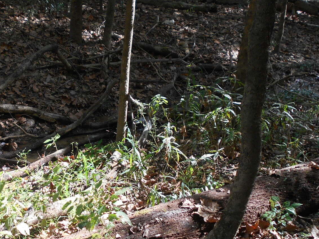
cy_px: 132
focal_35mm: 52
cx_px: 86
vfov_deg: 28.0
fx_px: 479
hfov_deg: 36.1
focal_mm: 4.6
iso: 80
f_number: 3.2
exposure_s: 1/80
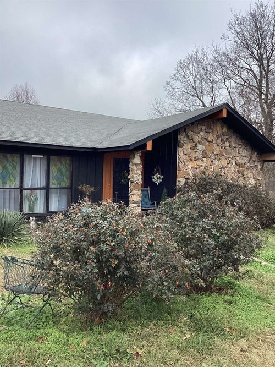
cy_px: 184
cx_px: 138
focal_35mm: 31
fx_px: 328
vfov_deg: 58.4
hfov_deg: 45.4
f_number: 2.4
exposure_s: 1/235
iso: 25
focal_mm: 3.3
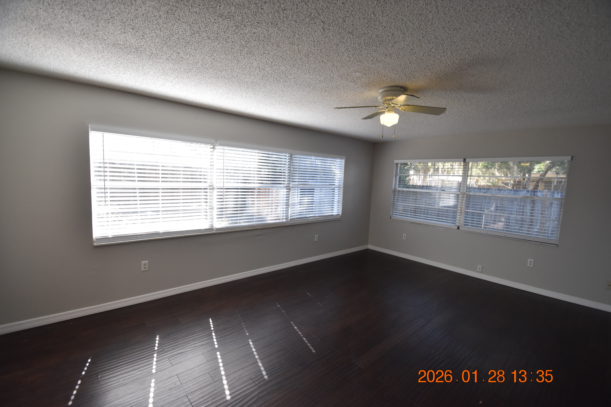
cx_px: 306
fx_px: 255
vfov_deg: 77.3
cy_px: 204
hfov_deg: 100.4
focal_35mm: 15
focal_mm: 10
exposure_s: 1/750
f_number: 3.5
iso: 800
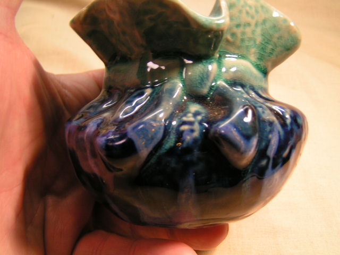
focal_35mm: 38
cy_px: 128
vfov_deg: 37.7
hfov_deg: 49.0
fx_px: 373
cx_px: 170
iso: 80
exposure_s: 1/40
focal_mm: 5.8
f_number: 2.8
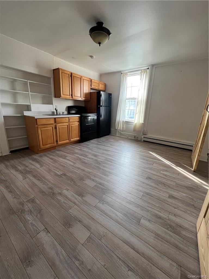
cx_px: 104
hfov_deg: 89.9
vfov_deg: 106.2
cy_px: 140
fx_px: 105
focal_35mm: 13
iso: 125
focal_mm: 1.57
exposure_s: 1/120
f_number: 1.8
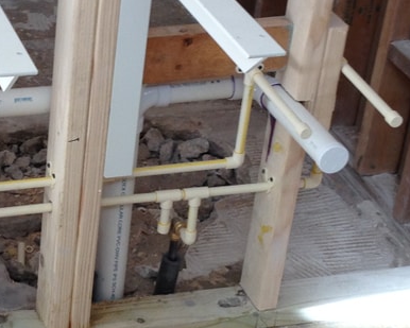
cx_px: 7
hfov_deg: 16.0
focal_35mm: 118
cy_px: 155
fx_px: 1432
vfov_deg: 13.1
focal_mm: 4.28
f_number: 2.4
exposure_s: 1/60
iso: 50
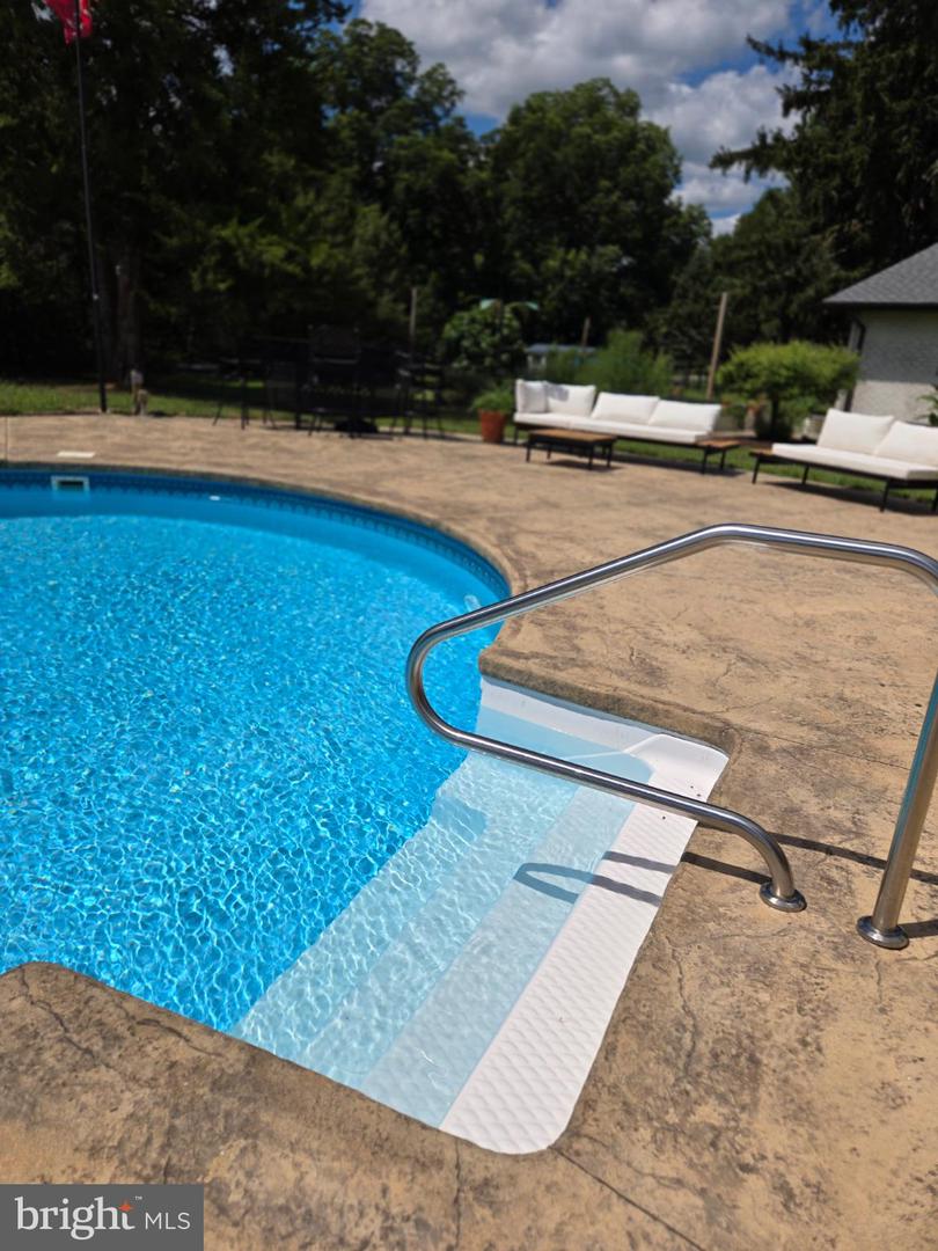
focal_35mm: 23
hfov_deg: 58.9
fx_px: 831
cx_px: 469
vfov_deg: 73.9
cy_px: 626
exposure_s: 1/5259
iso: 25
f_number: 1.8
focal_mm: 5.4
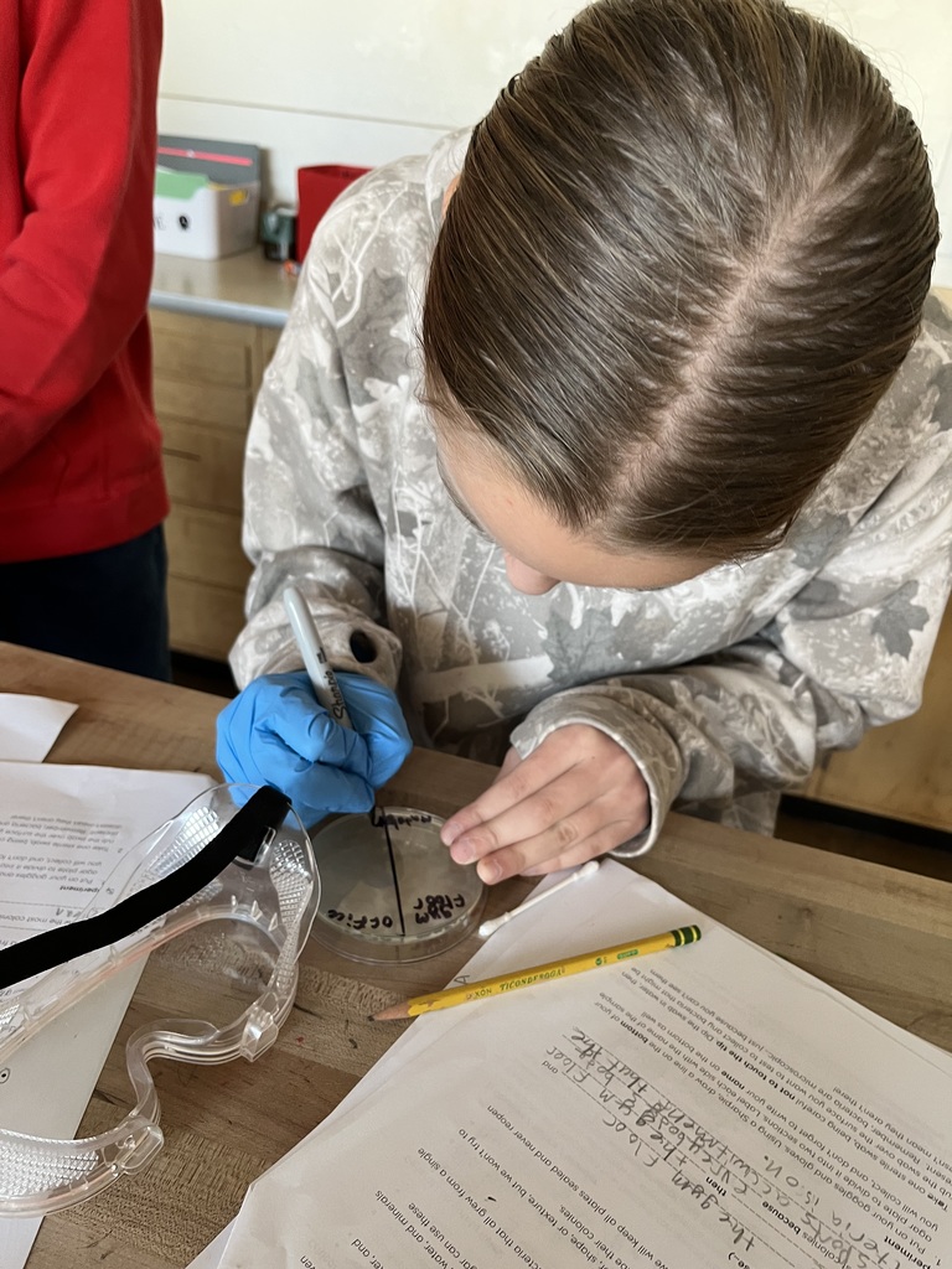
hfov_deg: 53.1
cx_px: 476
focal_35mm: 26
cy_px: 634
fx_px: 953
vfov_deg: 67.3
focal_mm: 5.1
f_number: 1.6
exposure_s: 1/60
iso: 160
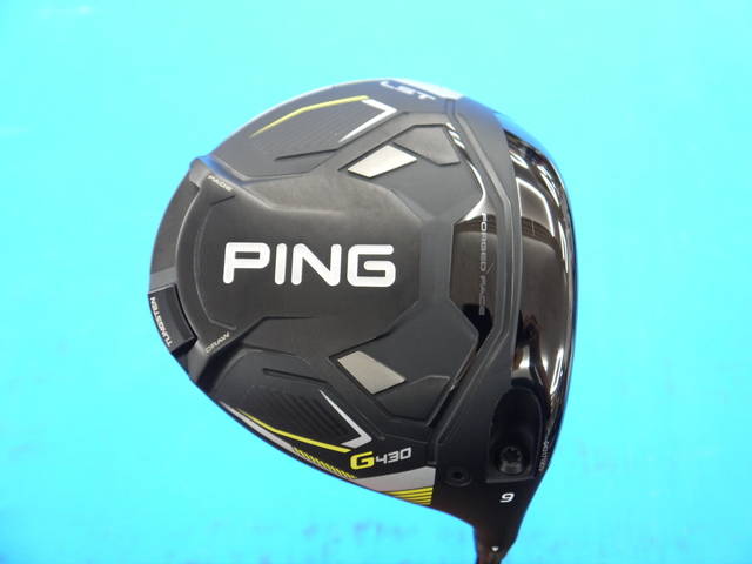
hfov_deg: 36.8
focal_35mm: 52
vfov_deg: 28.0
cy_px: 282
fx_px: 1130
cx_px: 376
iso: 800
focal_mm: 26
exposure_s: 1/60
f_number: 4.7
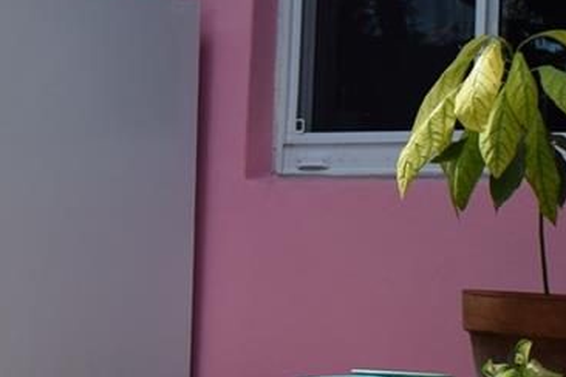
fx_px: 2059
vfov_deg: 10.5
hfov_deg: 15.4
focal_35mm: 131
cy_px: 141
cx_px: 36
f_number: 3.5
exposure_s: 1/500
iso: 100
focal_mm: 20
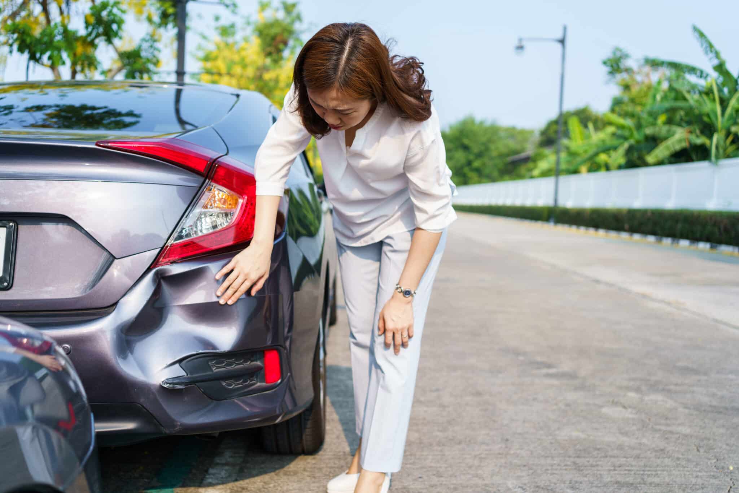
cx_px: 370
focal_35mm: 35
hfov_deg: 54.4
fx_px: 718
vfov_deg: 37.8
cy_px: 246
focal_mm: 35
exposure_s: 1/800
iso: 100
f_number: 2.8
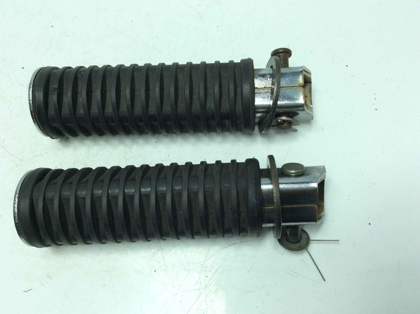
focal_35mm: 32
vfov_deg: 44.1
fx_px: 388
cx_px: 210
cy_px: 157
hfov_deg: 56.9
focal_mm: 3.3
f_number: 2.4
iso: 32
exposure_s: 1/338
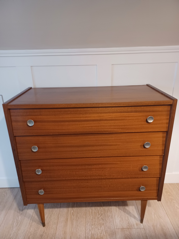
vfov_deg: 69.4
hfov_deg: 54.9
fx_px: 172
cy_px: 120
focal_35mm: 25
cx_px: 90
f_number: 1.8
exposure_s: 1/20
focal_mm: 4.6
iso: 640
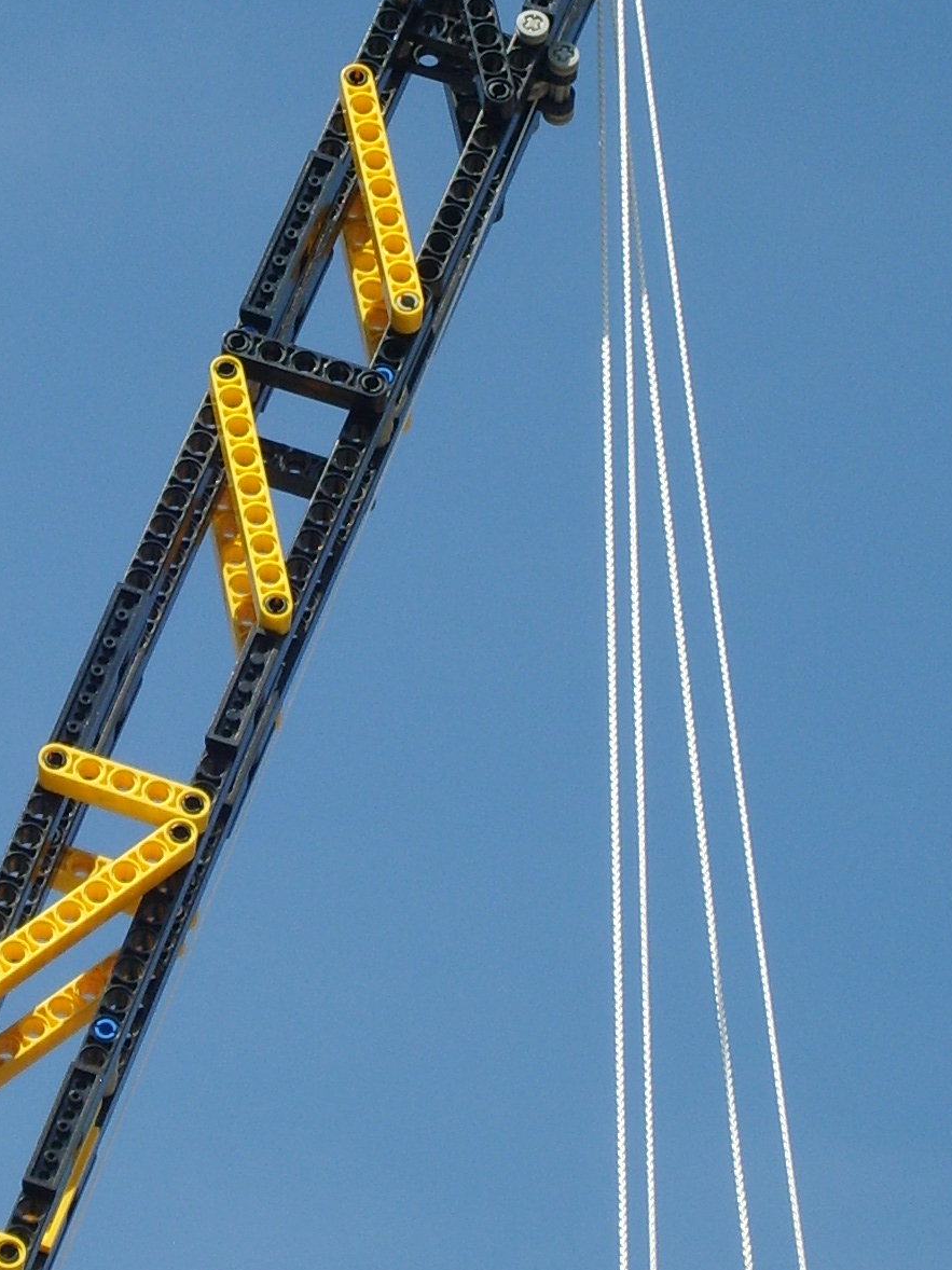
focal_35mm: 291
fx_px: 10675
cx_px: 140
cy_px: 682
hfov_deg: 5.1
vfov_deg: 6.8
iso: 50
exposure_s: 1/500
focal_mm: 22.2
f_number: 5.1
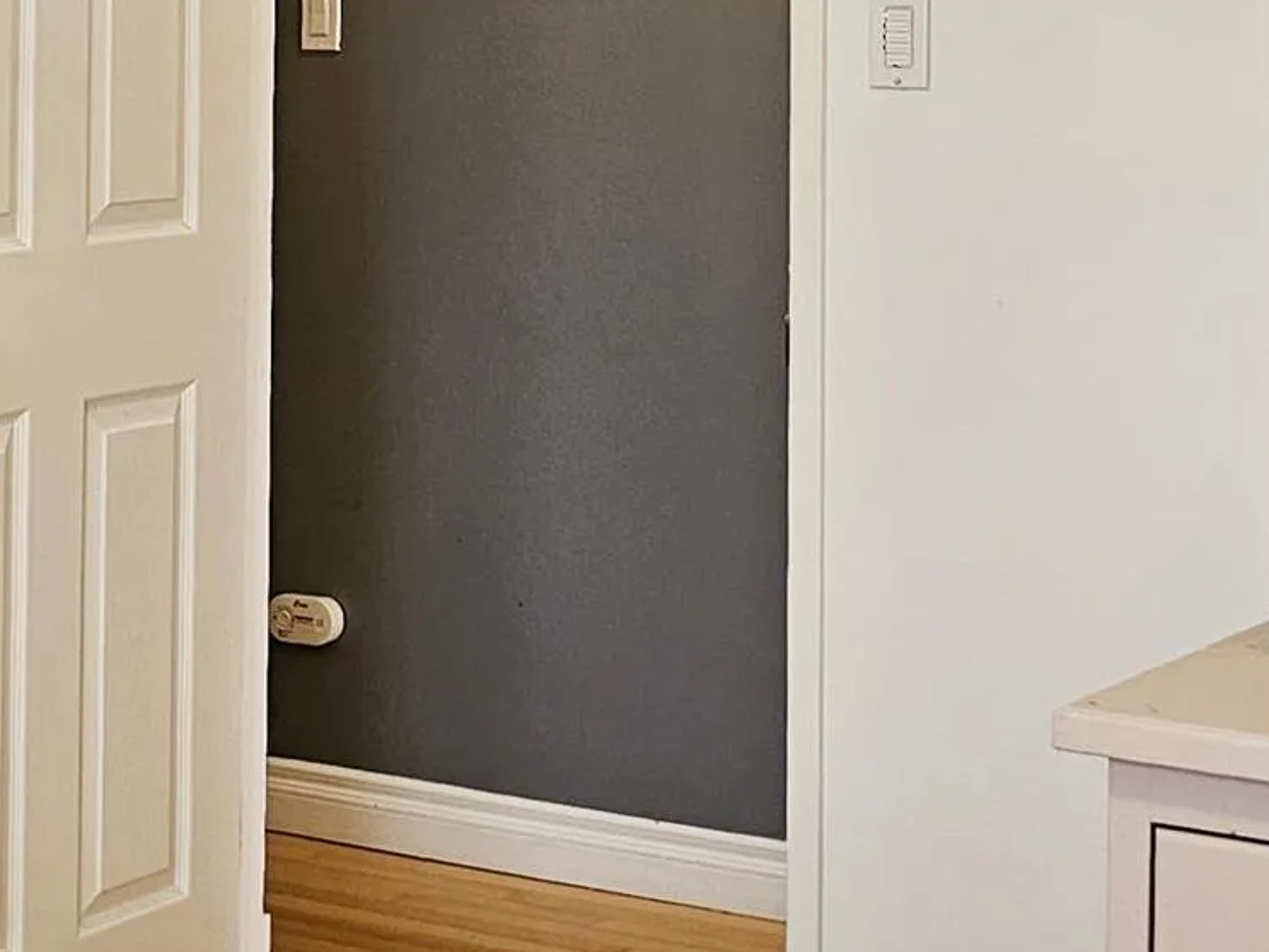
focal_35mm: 95
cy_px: -9
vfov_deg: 15.3
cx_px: 275
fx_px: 3483
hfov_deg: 20.4
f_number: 1.7
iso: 200
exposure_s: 1/120
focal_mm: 6.3
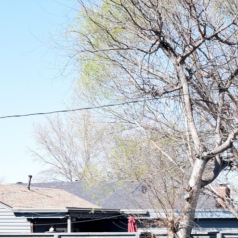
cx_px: 278
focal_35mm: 105
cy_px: 269
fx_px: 817
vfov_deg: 16.1
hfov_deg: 16.0
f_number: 8
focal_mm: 20
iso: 200
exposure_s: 1/250
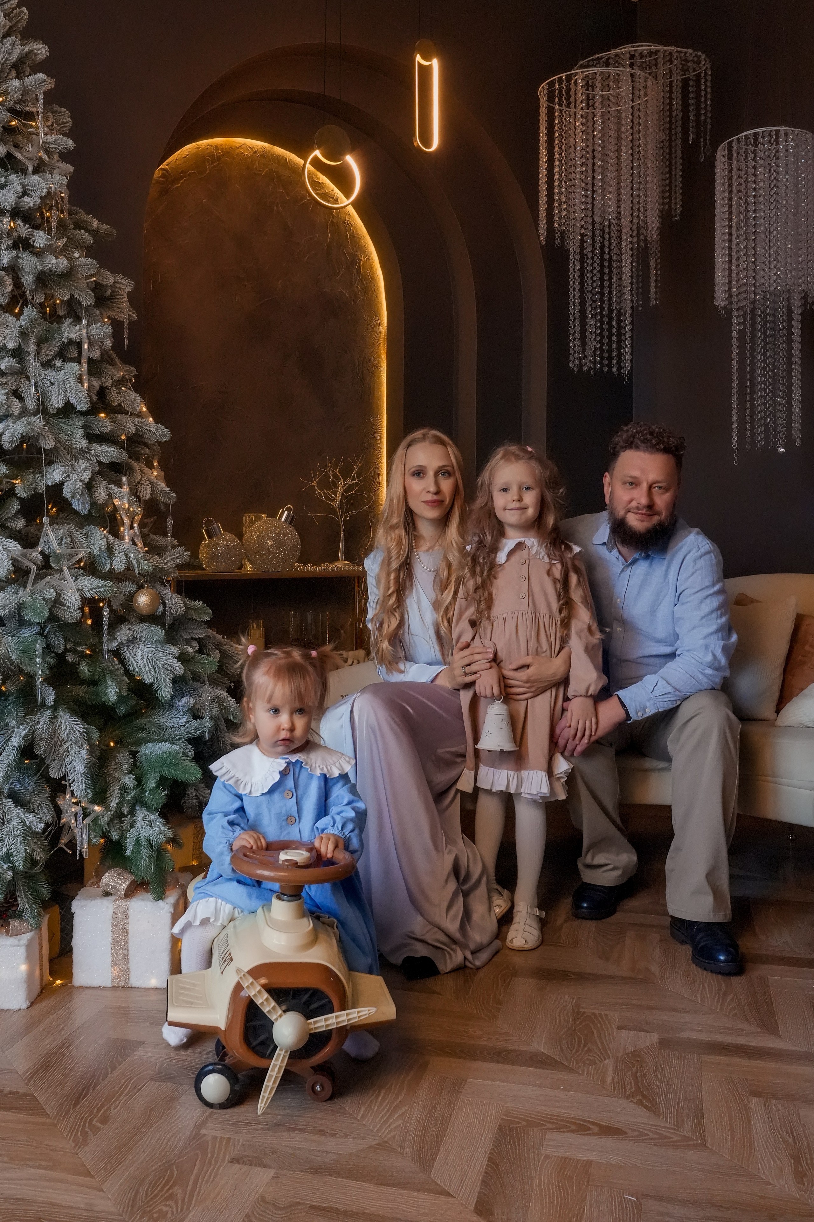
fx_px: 950
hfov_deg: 46.4
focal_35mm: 28
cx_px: 407
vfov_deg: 65.5
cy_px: 611
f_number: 10
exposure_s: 1/250
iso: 8000
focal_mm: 28
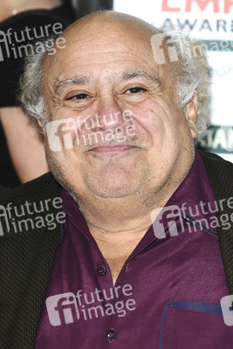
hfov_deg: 6.8
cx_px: 116
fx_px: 1964
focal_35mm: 202
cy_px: 174
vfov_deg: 10.2
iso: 200
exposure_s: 1/200
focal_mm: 135
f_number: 4.5
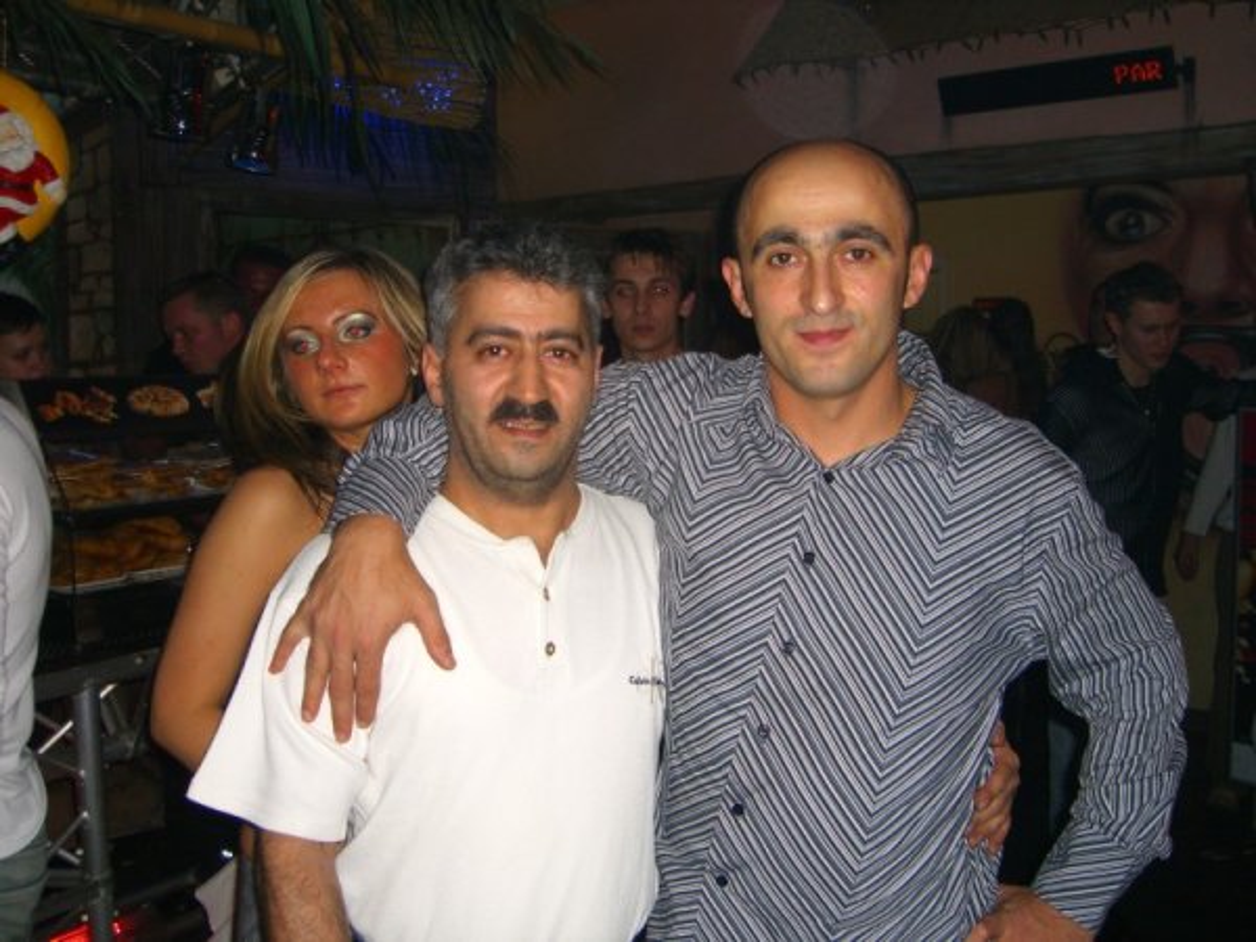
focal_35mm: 38
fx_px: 1379
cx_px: 628
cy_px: 471
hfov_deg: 49.0
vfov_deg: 37.7
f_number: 2.8
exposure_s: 1/60
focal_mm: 7.9
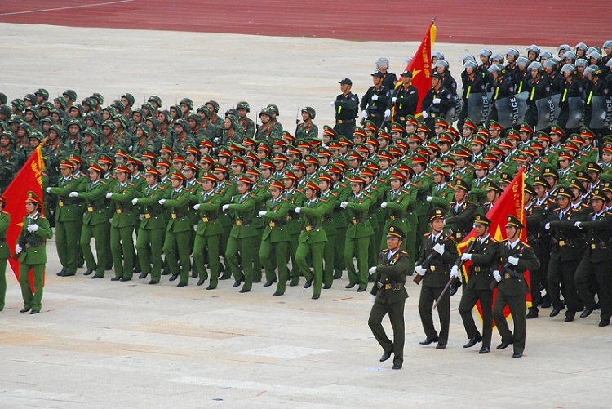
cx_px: 306
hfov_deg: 6.9
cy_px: 204
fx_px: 5103
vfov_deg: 4.6
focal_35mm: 300
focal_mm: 200
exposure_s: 1/320
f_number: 7.1
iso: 1600
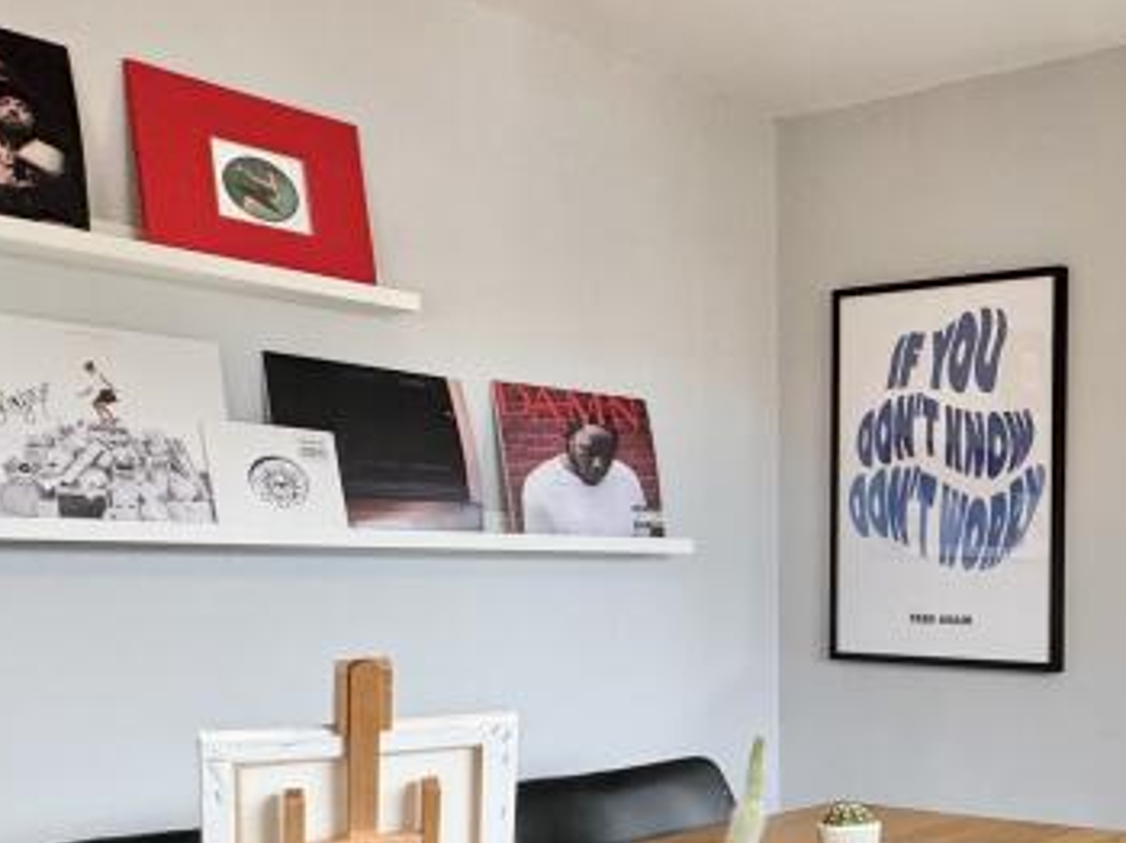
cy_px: 589
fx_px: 1333
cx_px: 1300
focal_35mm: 41
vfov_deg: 34.6
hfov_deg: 36.9
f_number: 2.2
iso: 160
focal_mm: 2.22
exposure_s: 1/100
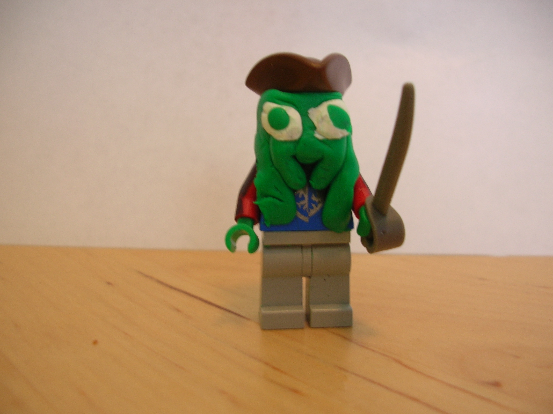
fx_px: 559
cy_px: 207
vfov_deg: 40.6
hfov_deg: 52.7
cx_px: 276
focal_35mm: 35
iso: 50
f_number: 2.8
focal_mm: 5.8
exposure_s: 1/7
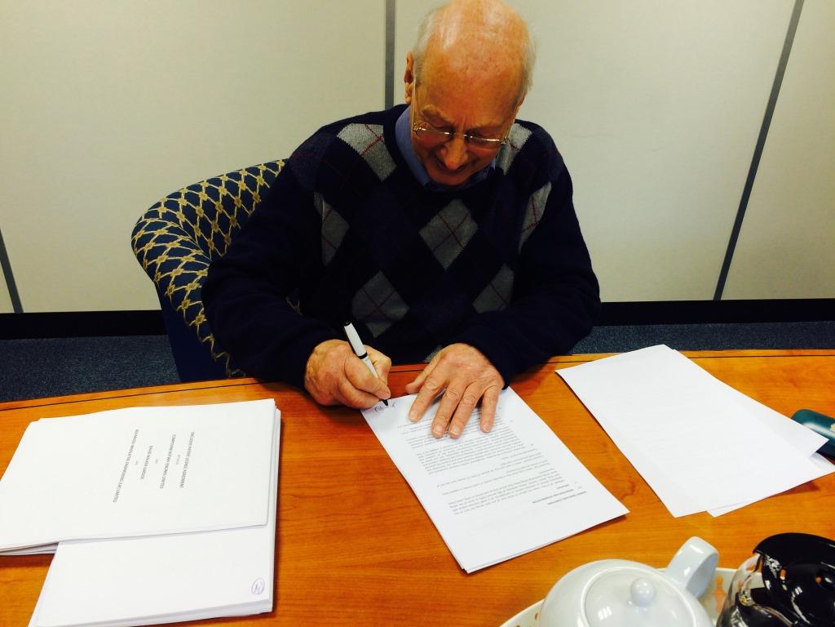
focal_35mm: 29
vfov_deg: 48.2
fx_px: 700
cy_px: 314
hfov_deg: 61.7
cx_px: 418
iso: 50
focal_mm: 4.15
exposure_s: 1/50
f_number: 2.2
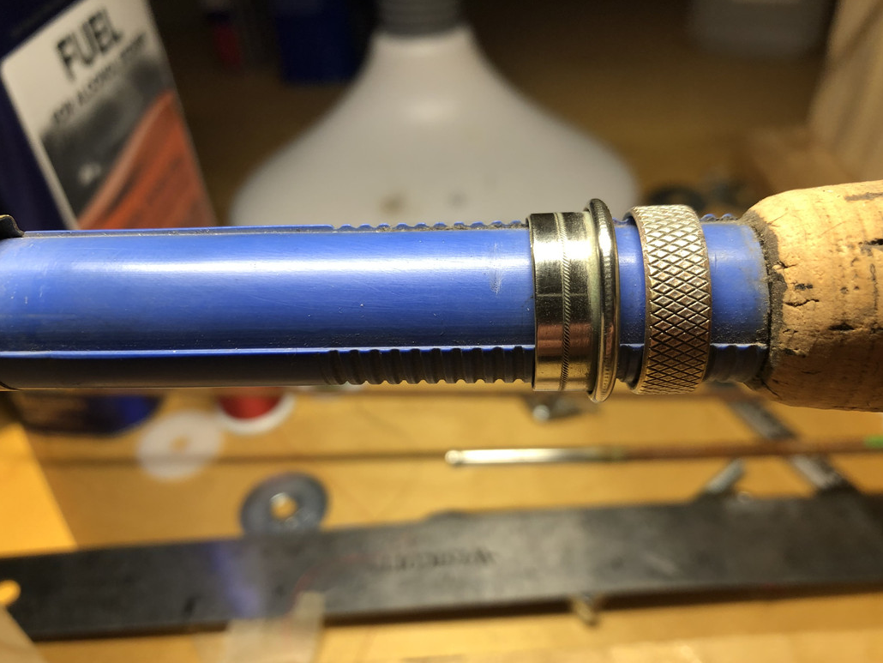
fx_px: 740
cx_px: 432
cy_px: 341
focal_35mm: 29
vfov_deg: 48.2
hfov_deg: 61.6
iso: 25
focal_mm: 4
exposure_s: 1/30
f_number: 1.8
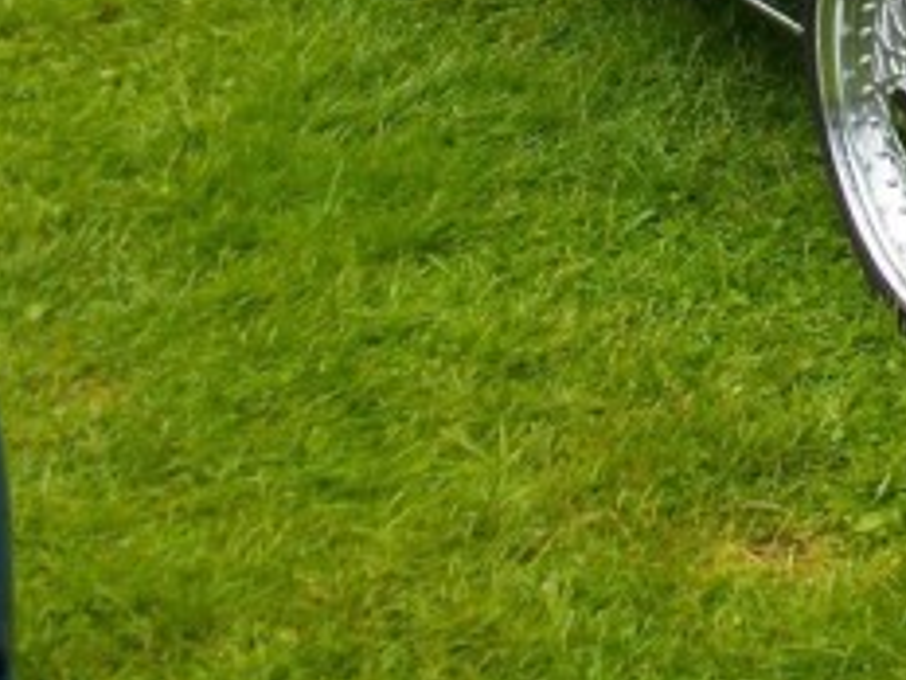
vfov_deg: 12.1
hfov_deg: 16.0
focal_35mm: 117
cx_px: 1164
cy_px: -328
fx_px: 3062
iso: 80
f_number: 2.9
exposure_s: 1/138
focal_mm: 5.7
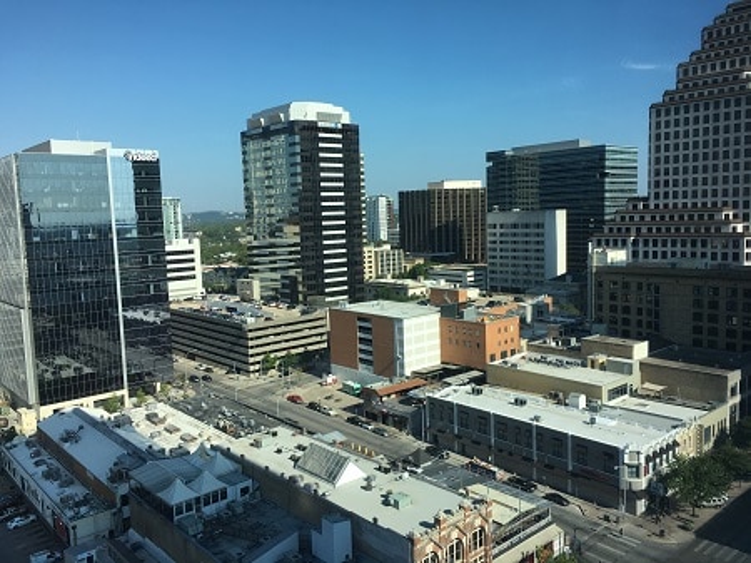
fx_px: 629
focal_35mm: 29
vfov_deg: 48.2
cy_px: 282
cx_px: 376
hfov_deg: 61.7
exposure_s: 1/725
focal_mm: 4.15
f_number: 2.2
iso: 25
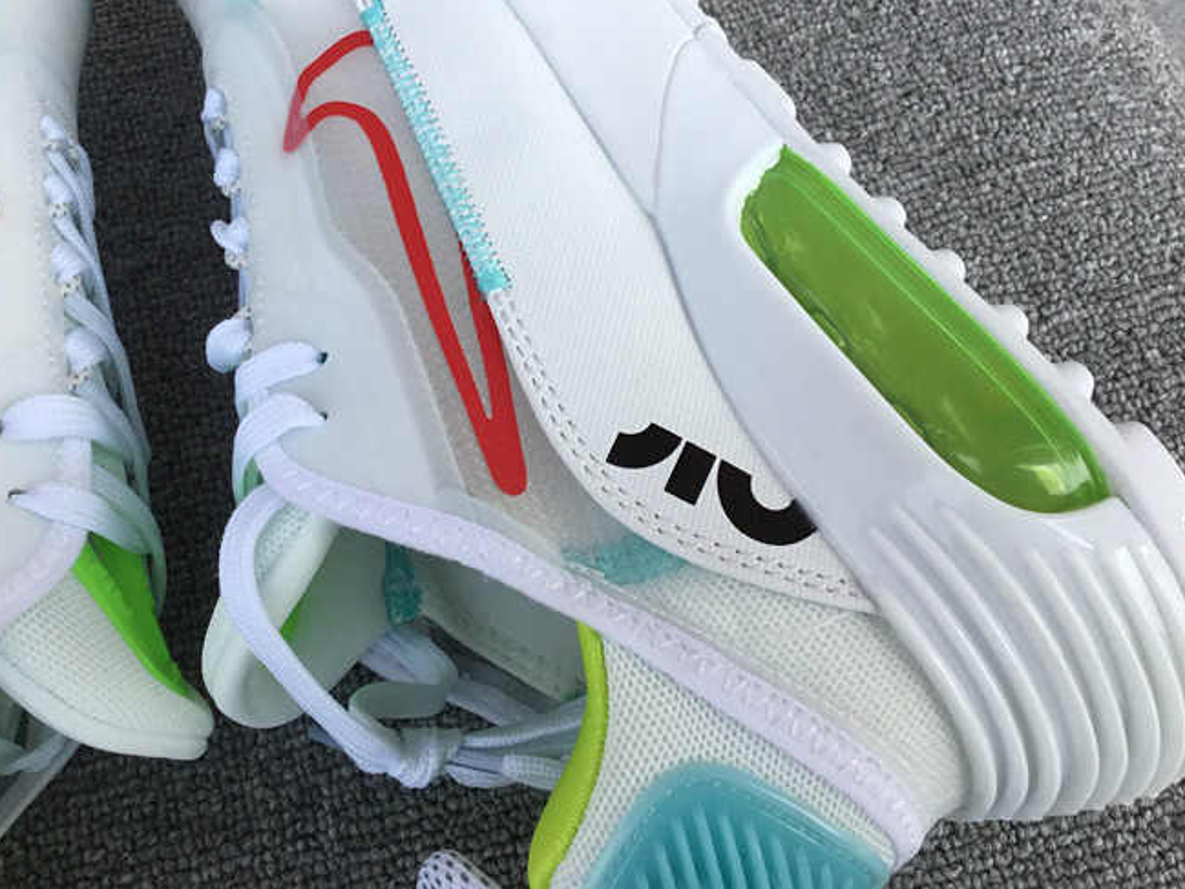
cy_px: 337
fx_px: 1472
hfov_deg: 43.8
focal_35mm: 43
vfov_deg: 33.5
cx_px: 520
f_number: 2.4
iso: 25
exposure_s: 1/536
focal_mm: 3.3
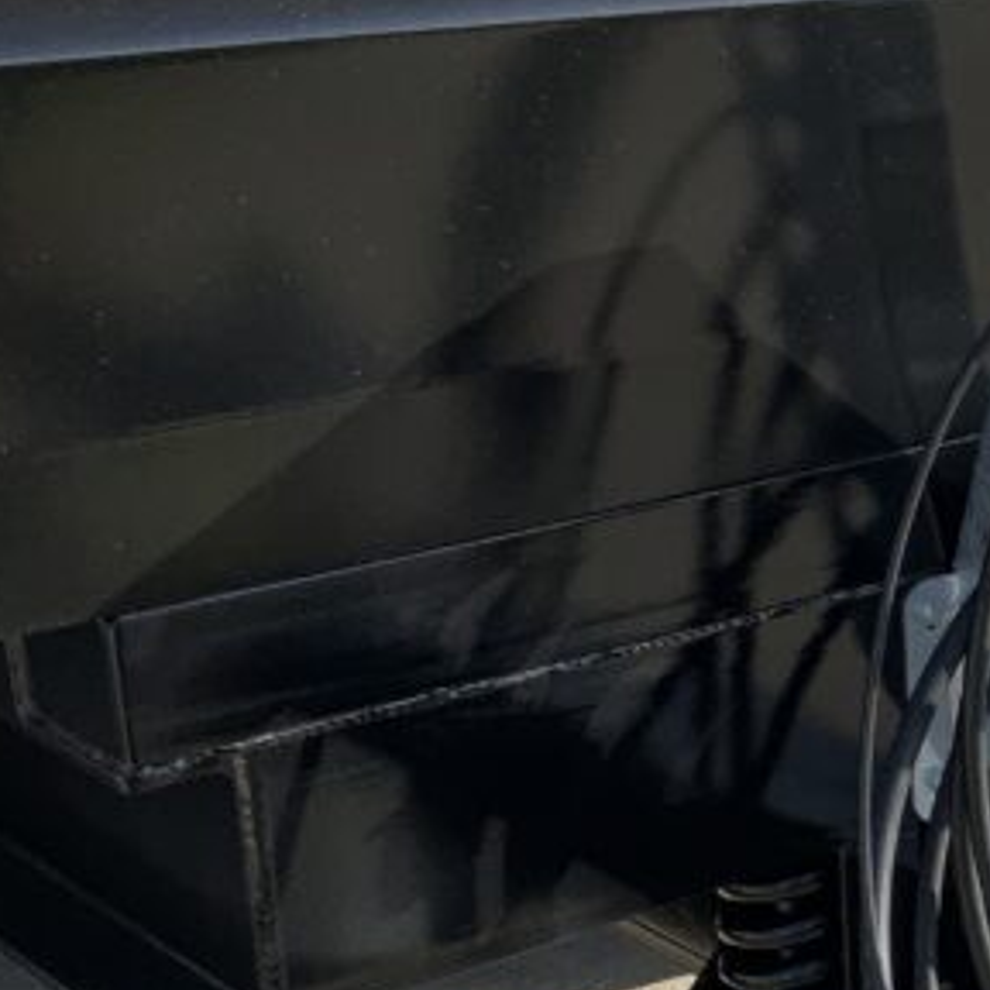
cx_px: 1406
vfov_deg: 19.0
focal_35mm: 91
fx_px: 2944
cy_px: 705
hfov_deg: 17.5
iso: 16
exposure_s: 1/1221
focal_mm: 3
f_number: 1.8
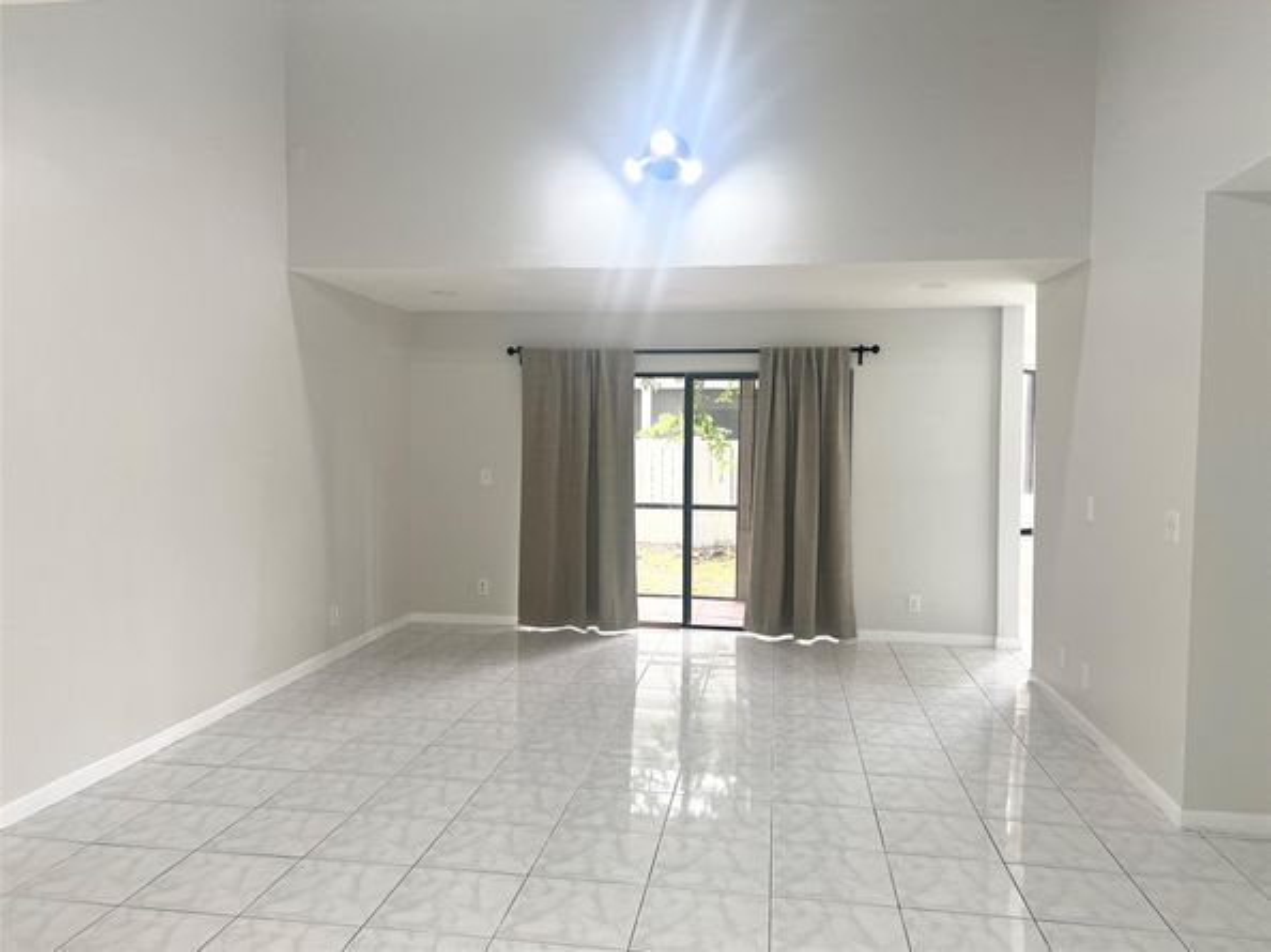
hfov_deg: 67.3
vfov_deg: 53.0
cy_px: 476
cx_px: 636
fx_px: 954
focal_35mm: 26
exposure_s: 1/120
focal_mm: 5.7
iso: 100
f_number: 1.5
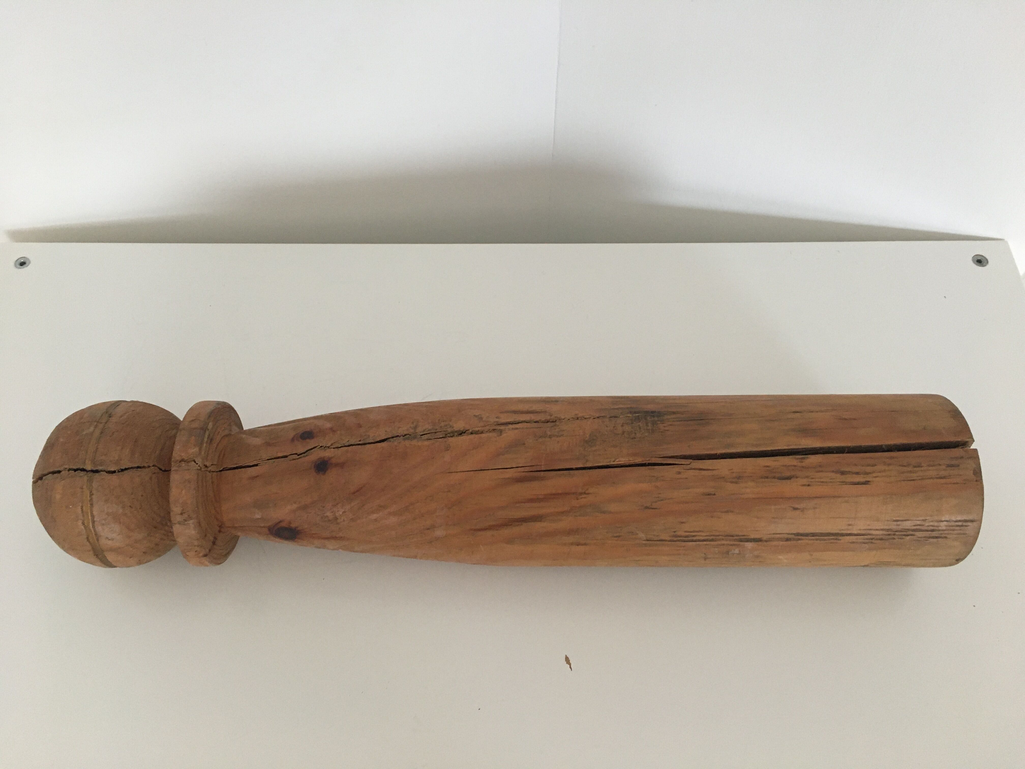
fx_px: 859
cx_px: 512
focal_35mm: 29
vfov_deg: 48.2
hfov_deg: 61.7
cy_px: 384
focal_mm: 4.15
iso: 160
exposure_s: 1/33
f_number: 2.2
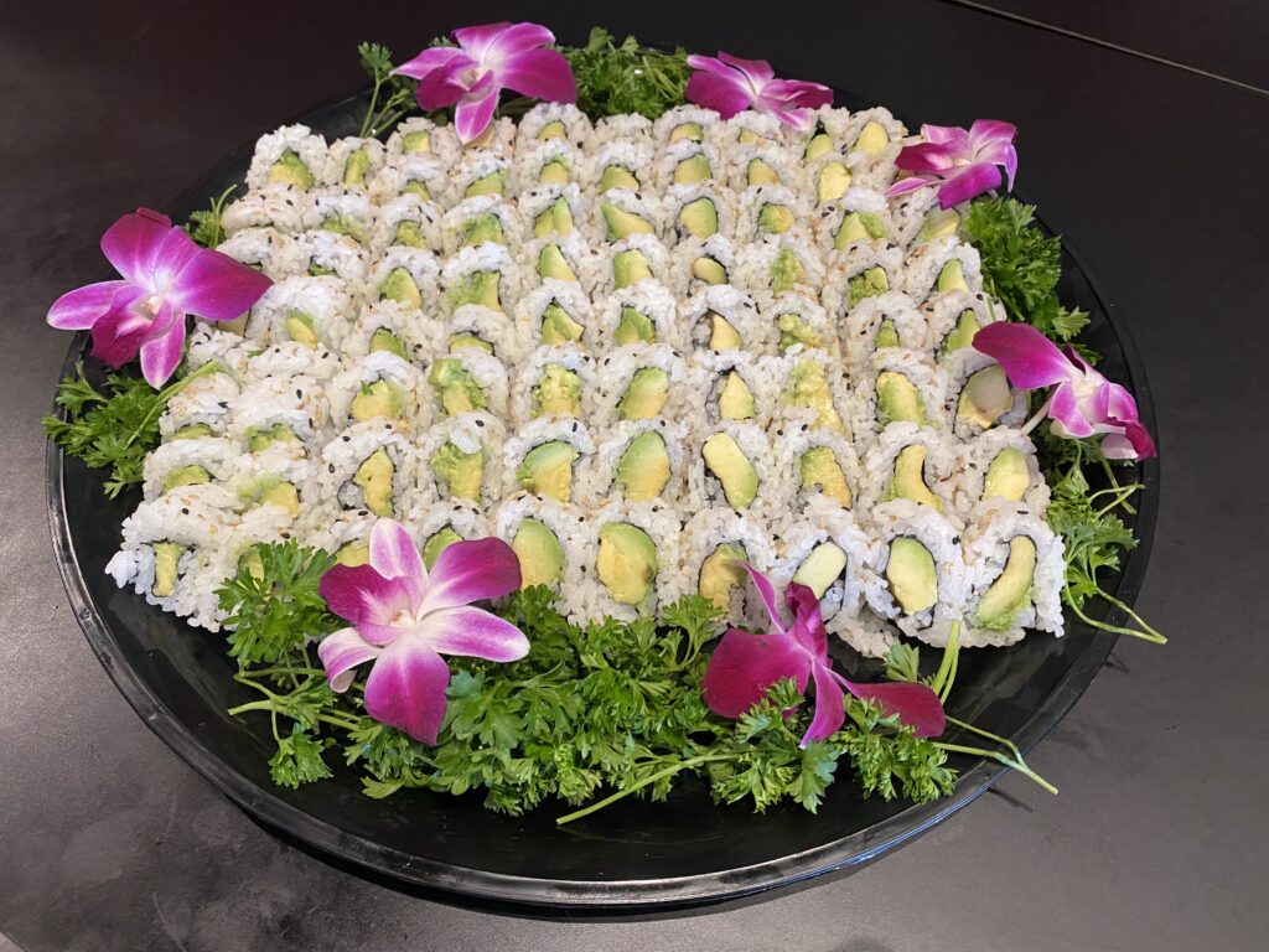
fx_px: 953
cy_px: 476
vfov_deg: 53.1
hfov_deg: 67.3
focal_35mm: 26
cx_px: 634
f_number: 1.8
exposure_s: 1/60
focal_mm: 4.25
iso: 250
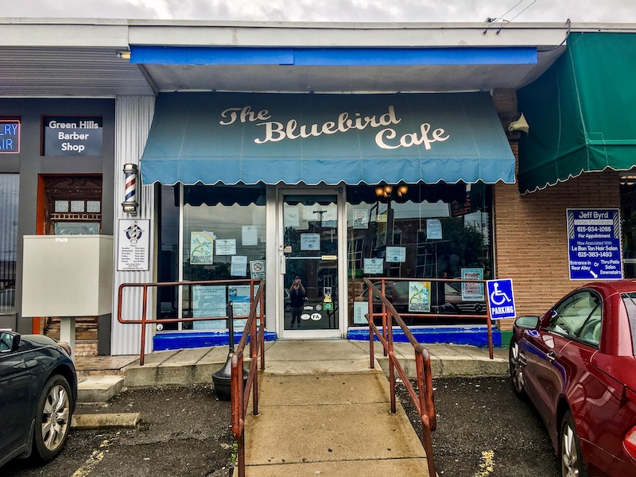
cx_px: 318
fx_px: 533
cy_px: 238
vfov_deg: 48.2
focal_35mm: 29
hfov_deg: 61.7
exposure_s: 1/350
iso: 25
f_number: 2.2
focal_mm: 4.15
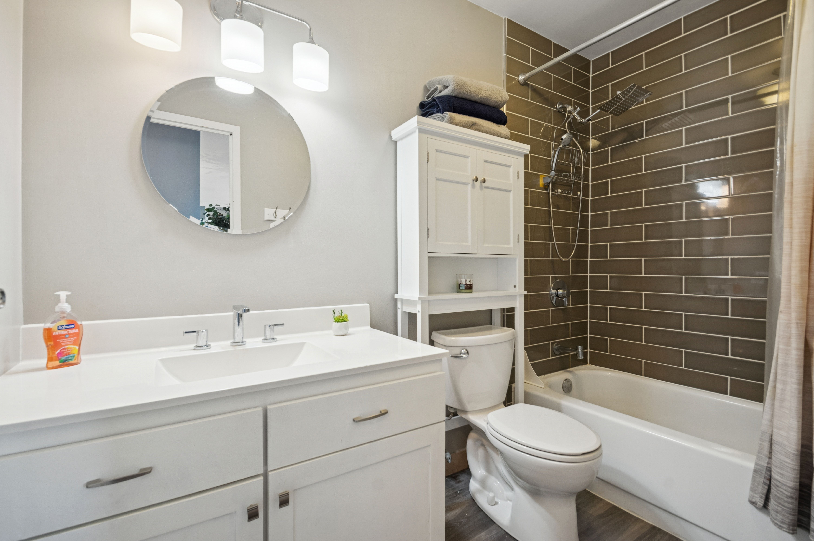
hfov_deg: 100.4
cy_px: 270
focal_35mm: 15
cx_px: 407
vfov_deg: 77.2
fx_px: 339
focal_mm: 10
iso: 200
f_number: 10
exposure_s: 1/8
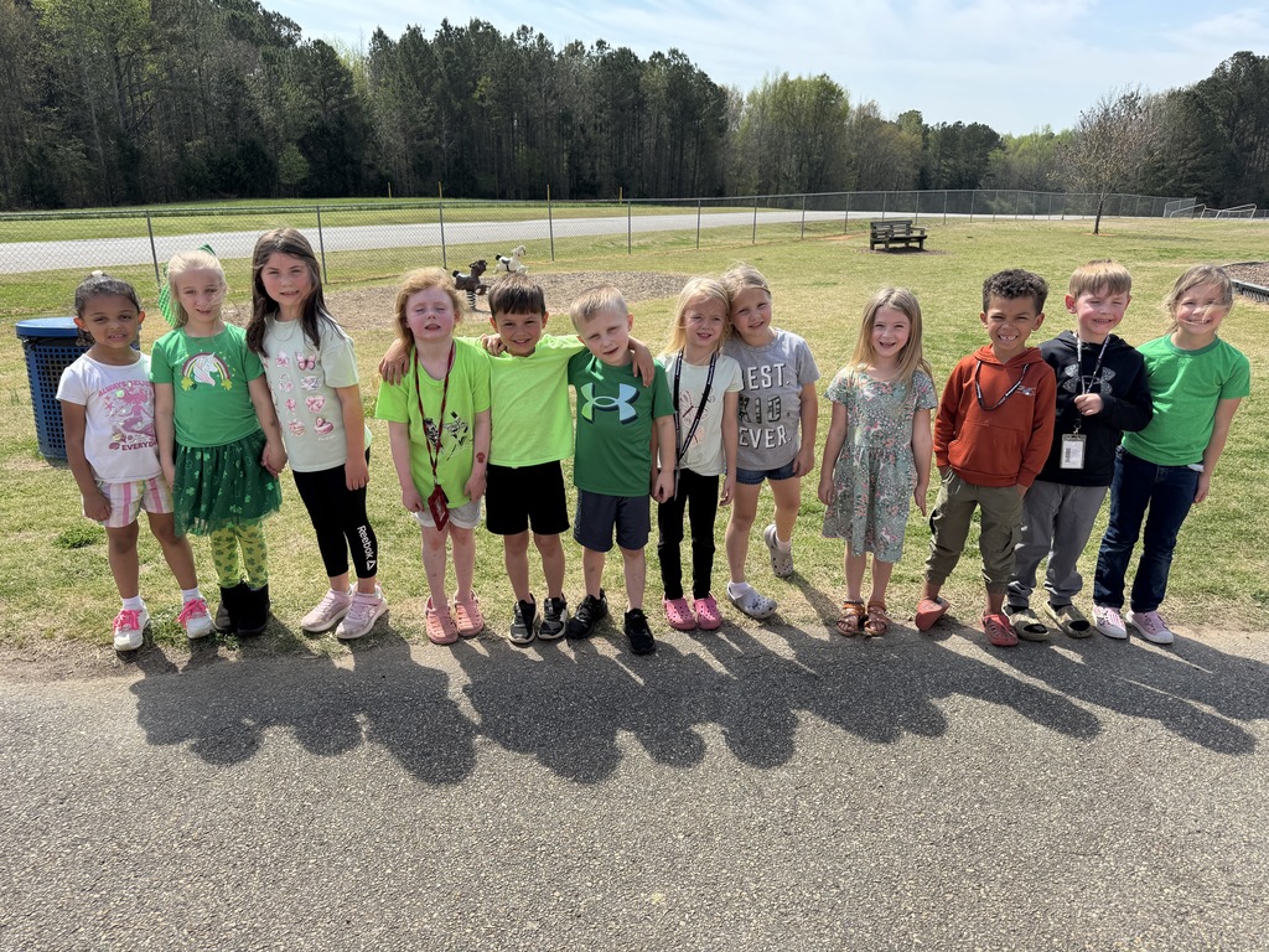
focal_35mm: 24
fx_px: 880
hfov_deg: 71.6
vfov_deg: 56.8
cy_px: 476
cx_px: 634
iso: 80
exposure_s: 1/2415
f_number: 1.78
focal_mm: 6.76
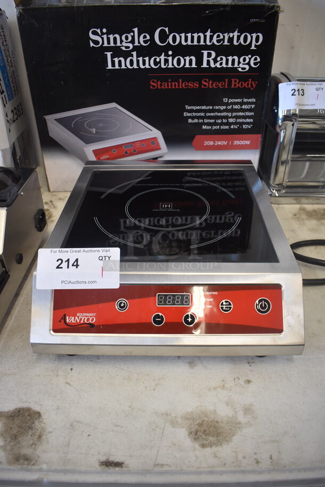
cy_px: 244
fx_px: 365
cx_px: 162
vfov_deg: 67.3
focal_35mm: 27
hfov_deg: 48.0
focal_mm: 18
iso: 800
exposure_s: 1/200
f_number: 3.5
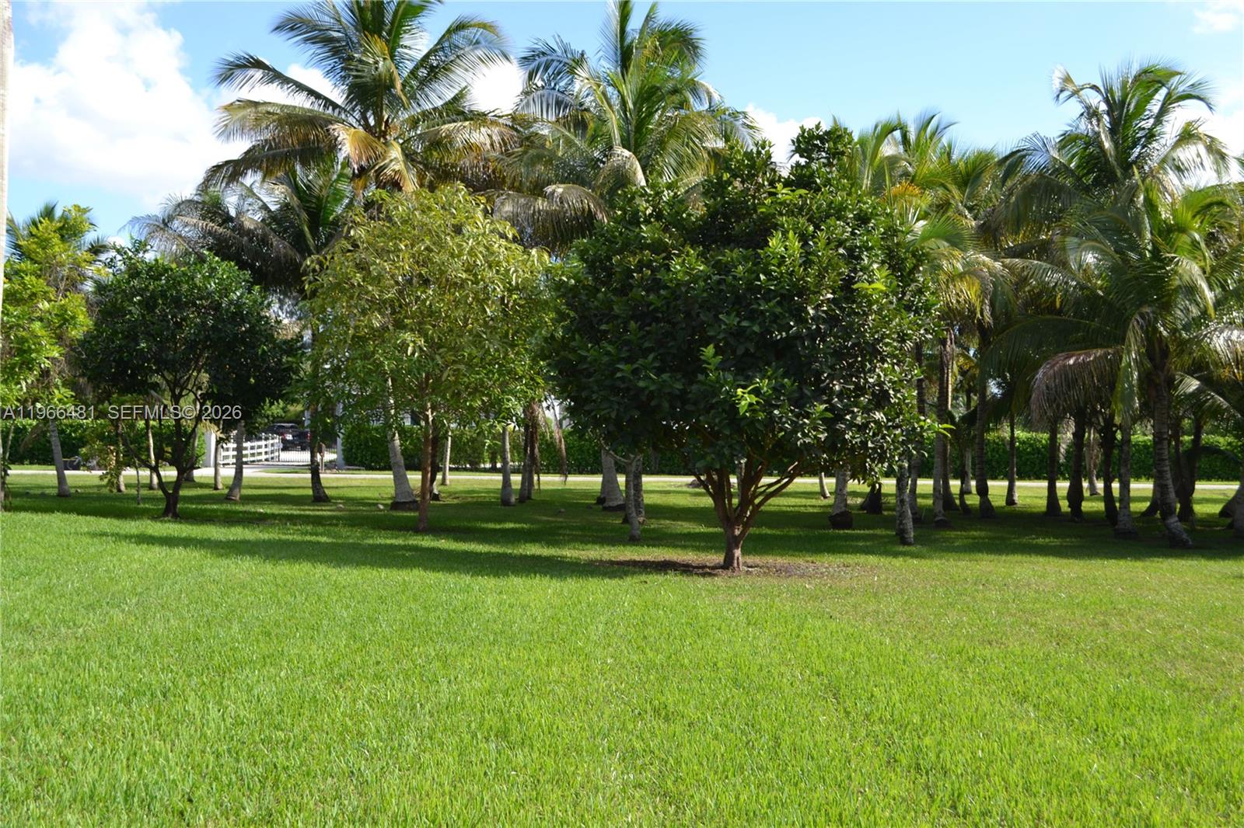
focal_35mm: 39
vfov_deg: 34.2
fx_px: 1347
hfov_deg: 49.6
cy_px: 414
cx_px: 622
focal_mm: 26
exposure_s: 1/160
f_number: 6.3
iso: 100
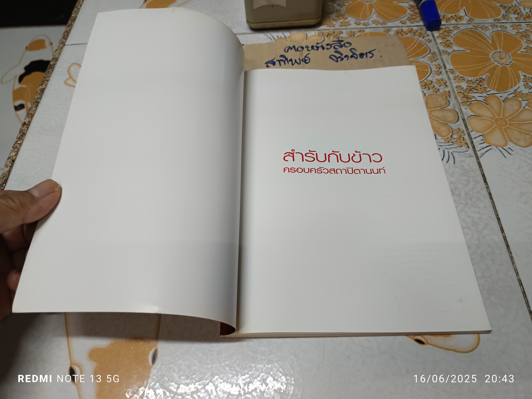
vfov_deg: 56.8
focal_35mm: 24
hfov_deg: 71.6
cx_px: 266
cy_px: 200
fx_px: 369
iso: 1080
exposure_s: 1/50
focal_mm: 5.31
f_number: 1.7
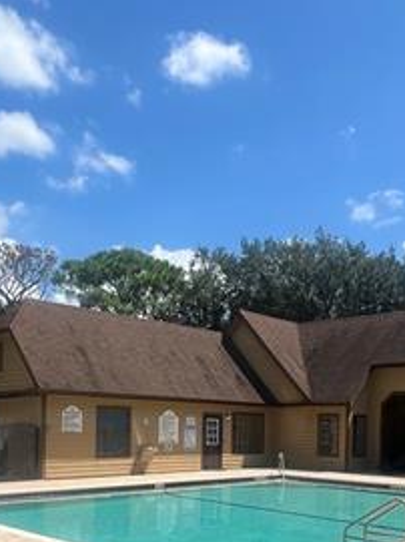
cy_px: 434
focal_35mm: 37
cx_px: 265
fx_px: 578
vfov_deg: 47.4
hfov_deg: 38.2
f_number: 1.8
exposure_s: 1/2421
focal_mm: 1.57
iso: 32
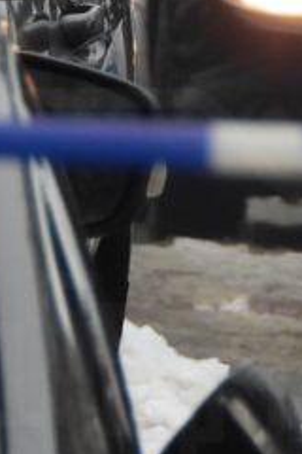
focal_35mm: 2666
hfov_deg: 0.5
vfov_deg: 0.8
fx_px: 33545
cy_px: 176
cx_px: 764
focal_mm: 108
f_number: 5
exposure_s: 1/250
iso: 180
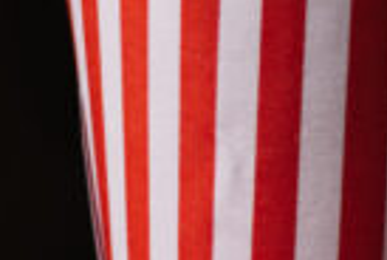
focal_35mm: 359
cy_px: -170
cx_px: 232
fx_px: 3868
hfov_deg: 5.7
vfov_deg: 3.8
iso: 100
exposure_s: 1/160
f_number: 11
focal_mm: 105
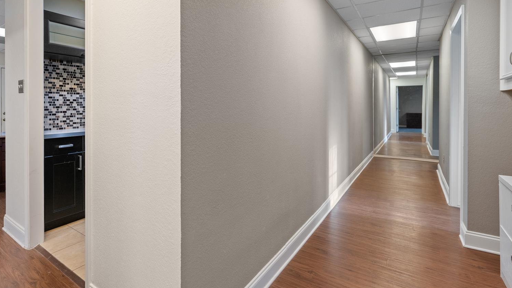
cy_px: 105
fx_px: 272
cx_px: 181
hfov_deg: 84.3
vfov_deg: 55.1
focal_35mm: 20
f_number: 8
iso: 400
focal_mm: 14
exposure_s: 1/4
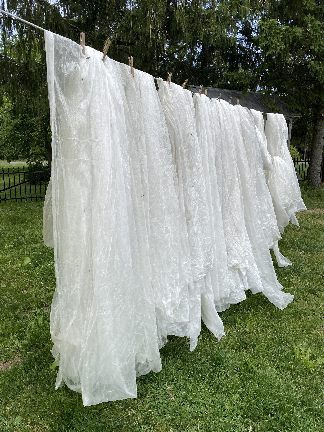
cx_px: 162
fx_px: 324
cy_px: 216
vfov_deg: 67.3
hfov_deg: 53.1
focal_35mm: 26
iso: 32
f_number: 1.8
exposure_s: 1/3300
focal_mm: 4.25
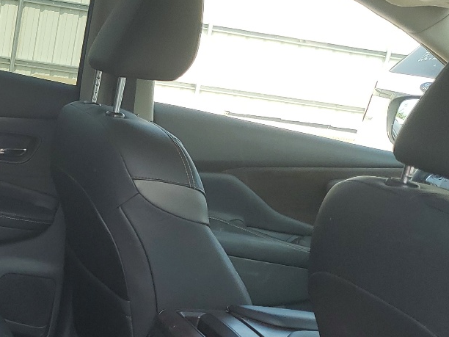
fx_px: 882
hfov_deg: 26.6
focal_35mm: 68
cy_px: 296
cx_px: -26
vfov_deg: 21.2
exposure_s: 1/500
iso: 50
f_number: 1.5
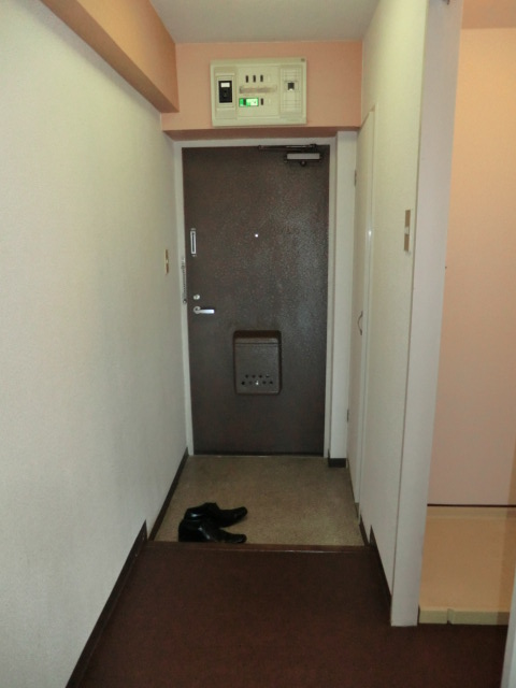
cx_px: 258
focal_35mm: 24
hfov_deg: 56.8
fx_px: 477
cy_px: 344
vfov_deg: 71.6
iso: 400
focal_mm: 4.3
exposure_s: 1/40
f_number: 3.2
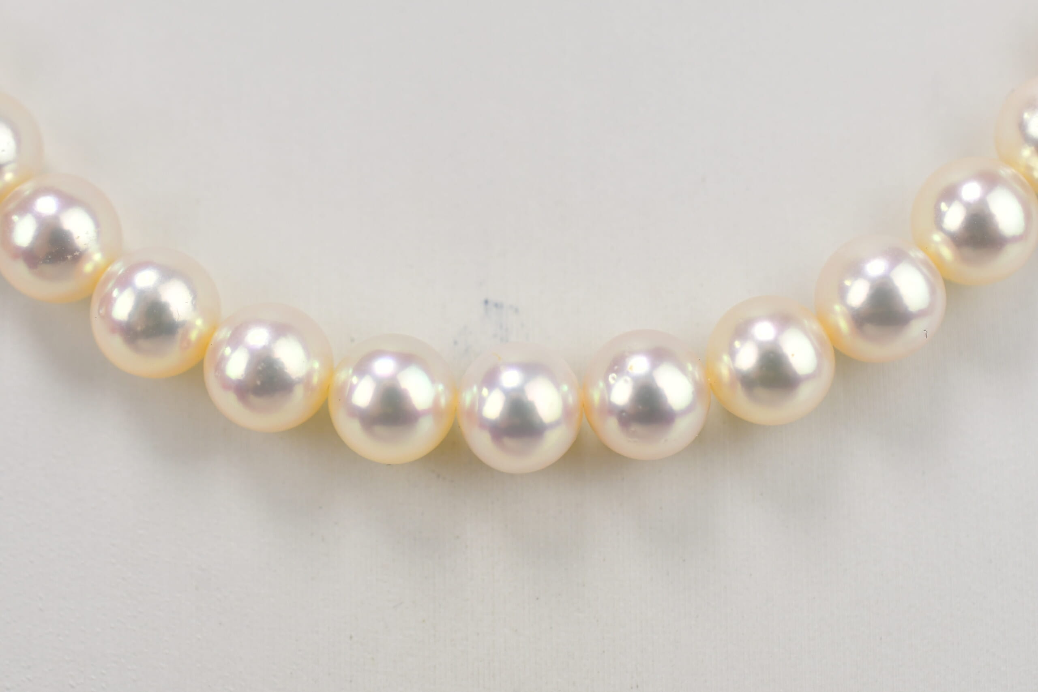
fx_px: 1730
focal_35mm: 60
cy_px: 346
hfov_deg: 33.4
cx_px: 519
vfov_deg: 22.6
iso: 800
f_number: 8
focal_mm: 40
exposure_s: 1/160
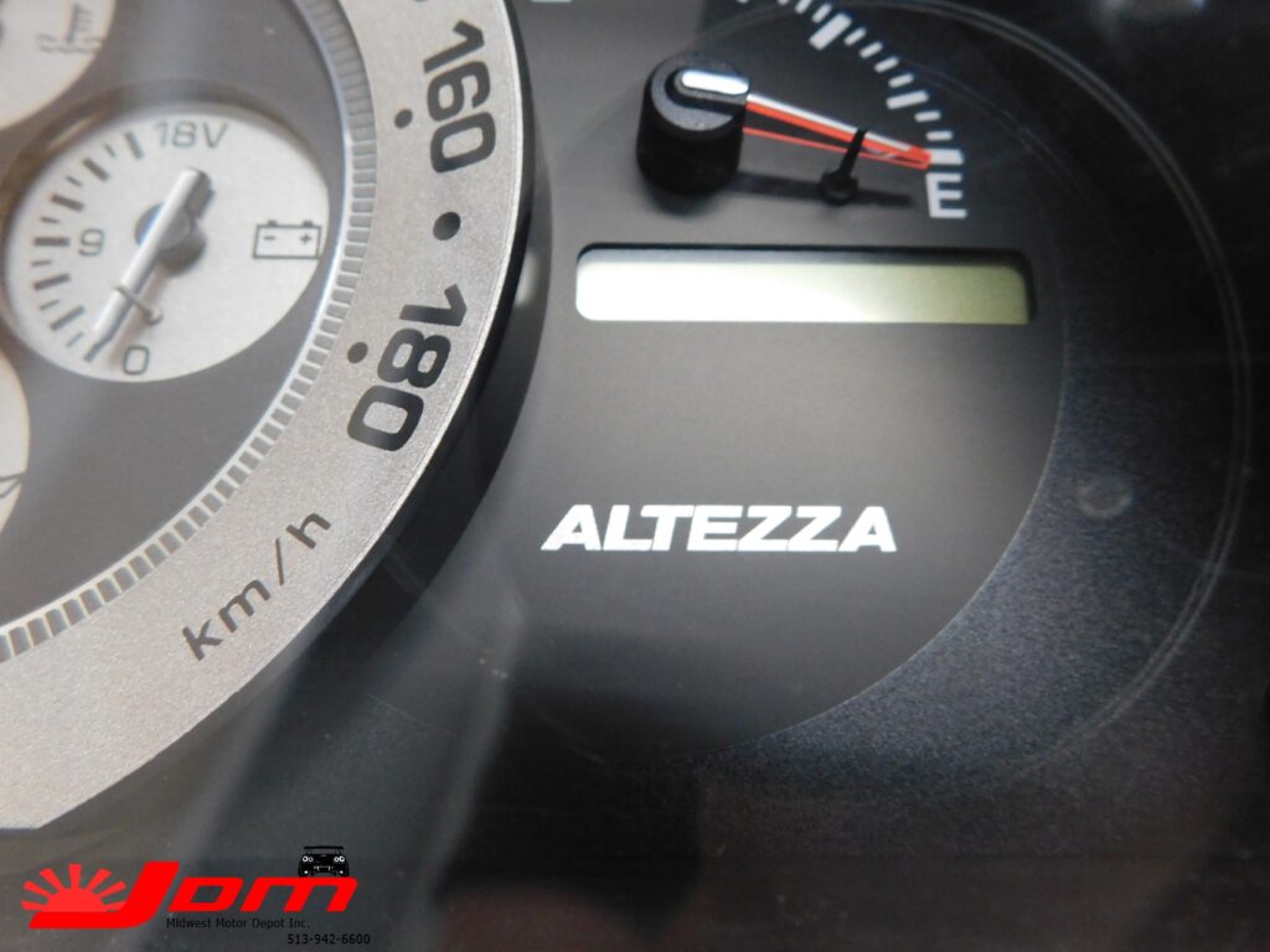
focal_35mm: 23
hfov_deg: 73.9
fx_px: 844
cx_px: 635
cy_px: 476
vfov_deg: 58.9
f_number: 3
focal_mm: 4
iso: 400
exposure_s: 1/25
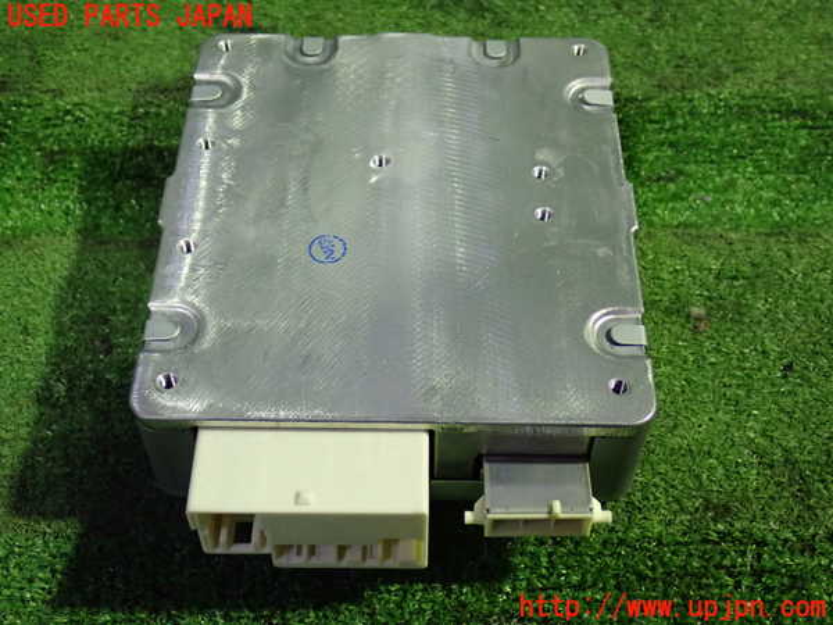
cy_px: 312
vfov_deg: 30.9
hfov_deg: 40.4
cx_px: 416
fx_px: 1131
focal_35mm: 47
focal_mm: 8.4
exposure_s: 1/30
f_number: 3.1
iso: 800
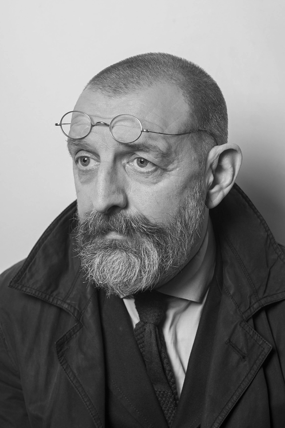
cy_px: 214
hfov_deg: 18.2
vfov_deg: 27.0
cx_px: 142
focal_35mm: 75
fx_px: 890
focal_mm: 50
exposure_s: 1/160
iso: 100
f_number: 5.6
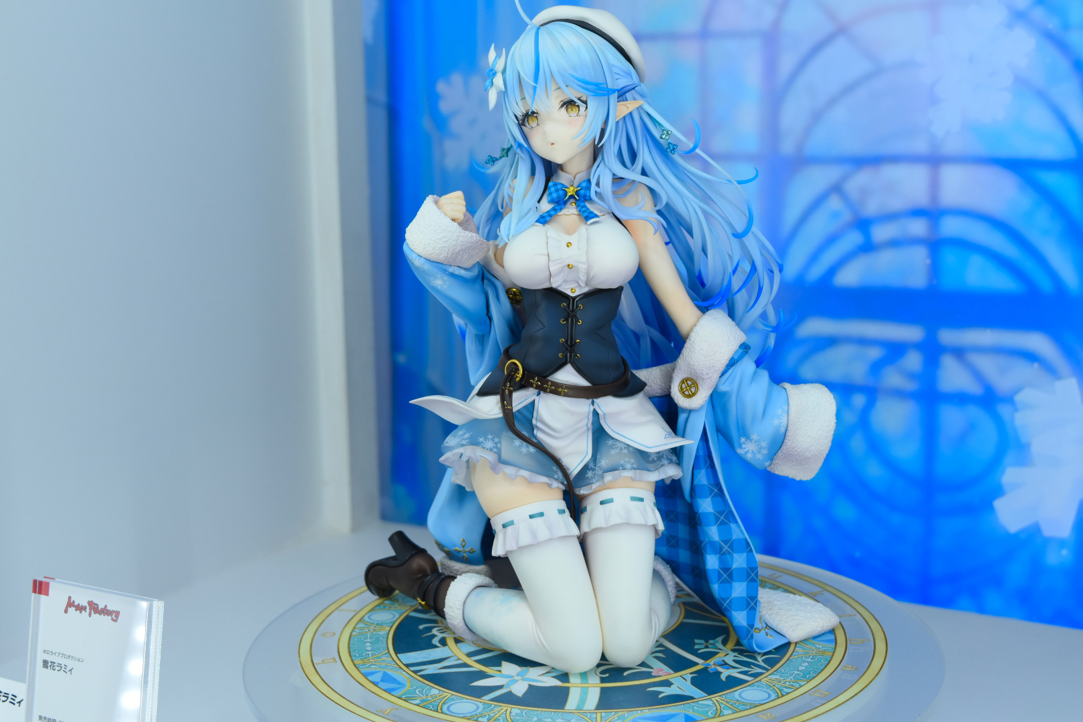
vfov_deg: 25.8
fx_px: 1579
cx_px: 542
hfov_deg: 37.9
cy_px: 361
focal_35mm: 52
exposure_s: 1/200
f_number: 8
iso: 640
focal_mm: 35
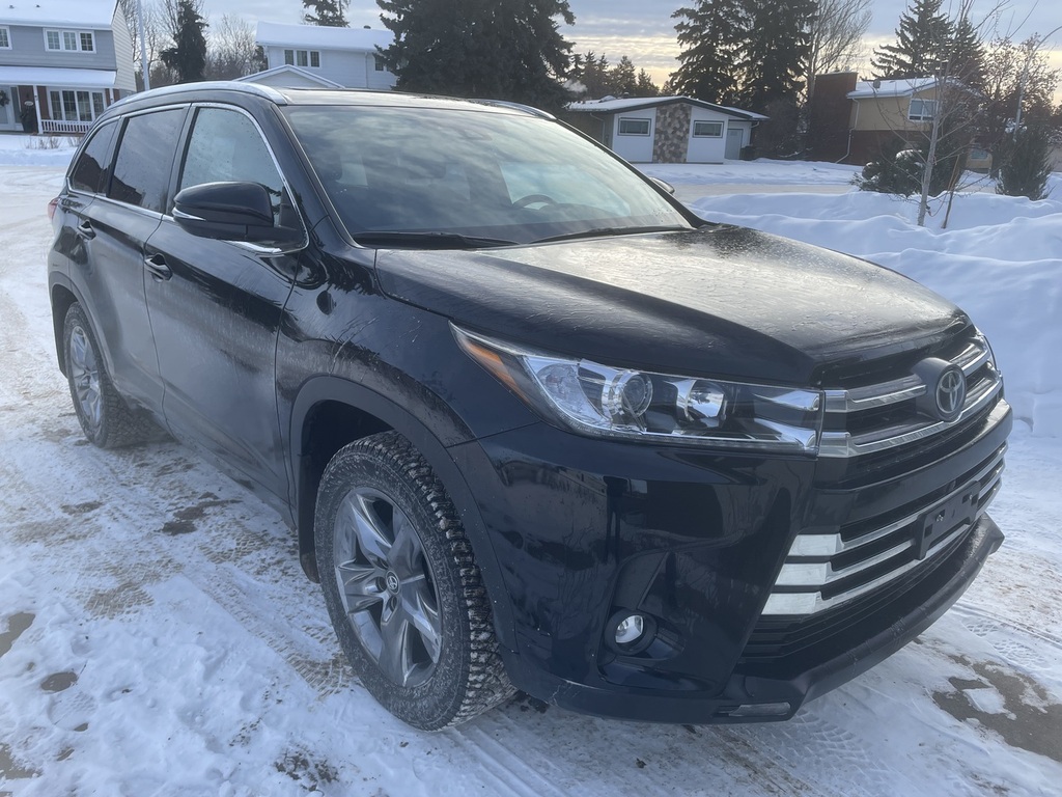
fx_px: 798
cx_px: 531
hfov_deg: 67.3
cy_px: 398
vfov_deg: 53.1
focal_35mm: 26
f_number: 1.6
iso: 32
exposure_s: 1/754
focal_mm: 4.2
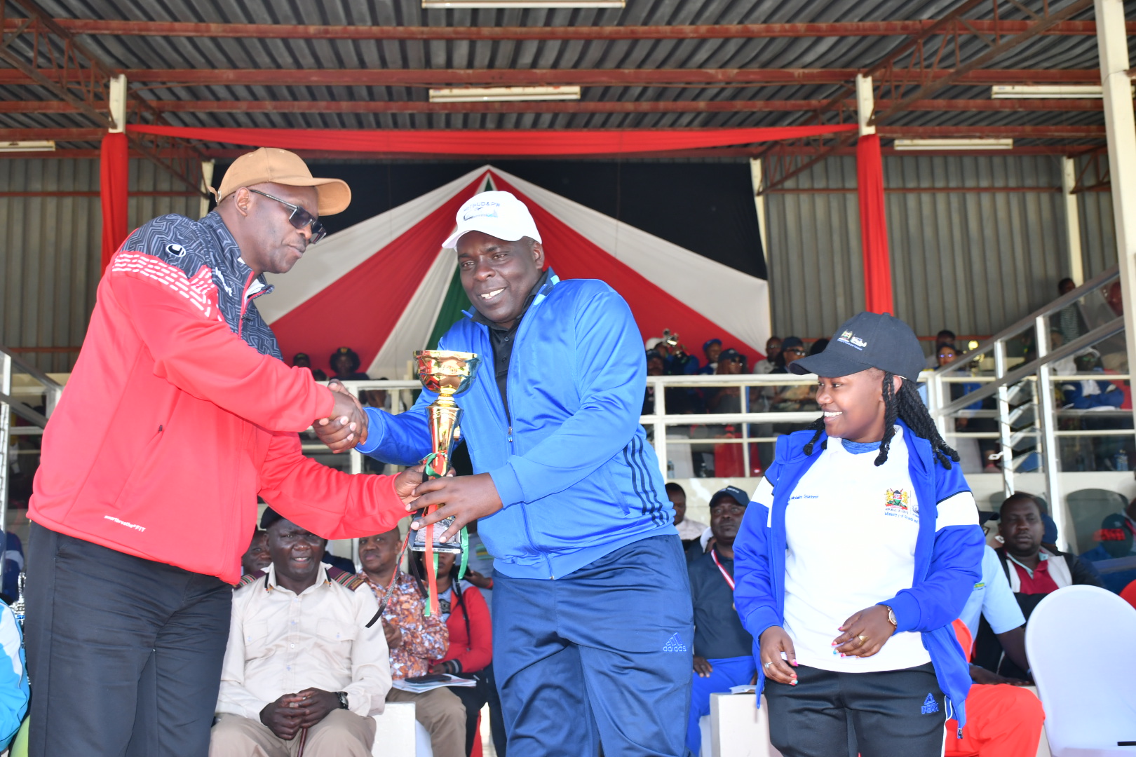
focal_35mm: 45
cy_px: 378
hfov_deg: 43.6
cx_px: 568
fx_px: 1420
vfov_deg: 29.9
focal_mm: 30
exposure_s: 1/200
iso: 400
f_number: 5
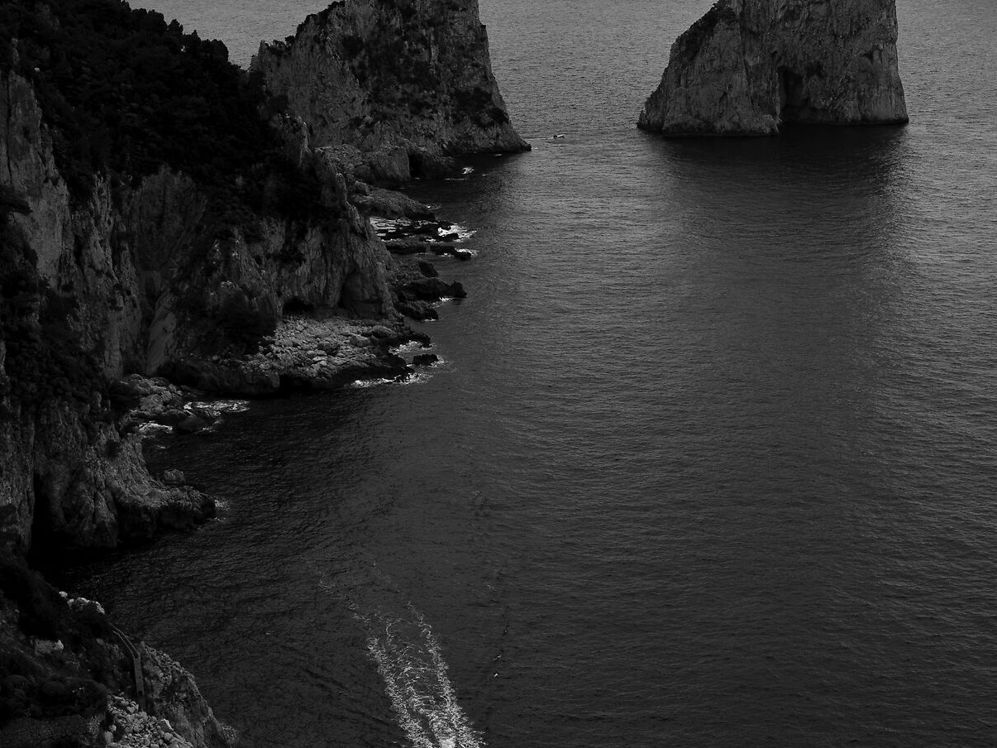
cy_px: 252
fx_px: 1929
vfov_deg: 21.8
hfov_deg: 28.8
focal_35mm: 67
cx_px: 648
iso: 100
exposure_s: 1/200
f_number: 16
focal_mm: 35
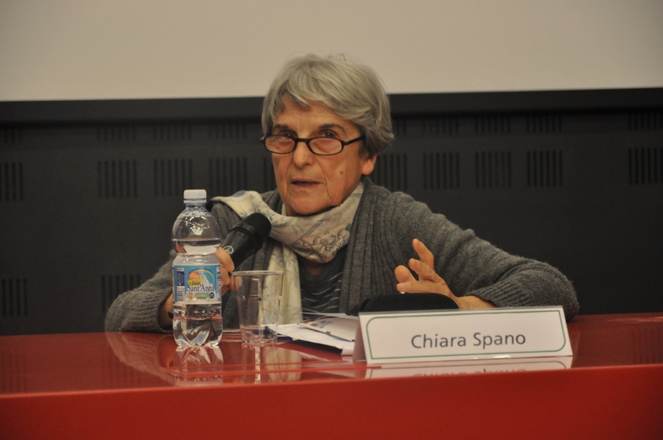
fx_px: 2897
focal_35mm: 158
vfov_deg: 8.7
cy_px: 220
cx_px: 332
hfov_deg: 13.1
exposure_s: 1/30
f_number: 5.6
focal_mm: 105
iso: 1400
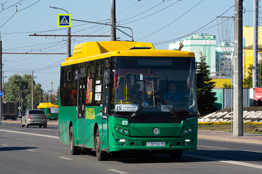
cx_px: 131
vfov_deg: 13.0
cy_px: 87
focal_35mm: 105
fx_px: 763
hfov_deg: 19.5
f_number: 7.1
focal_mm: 70
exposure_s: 1/1000
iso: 100
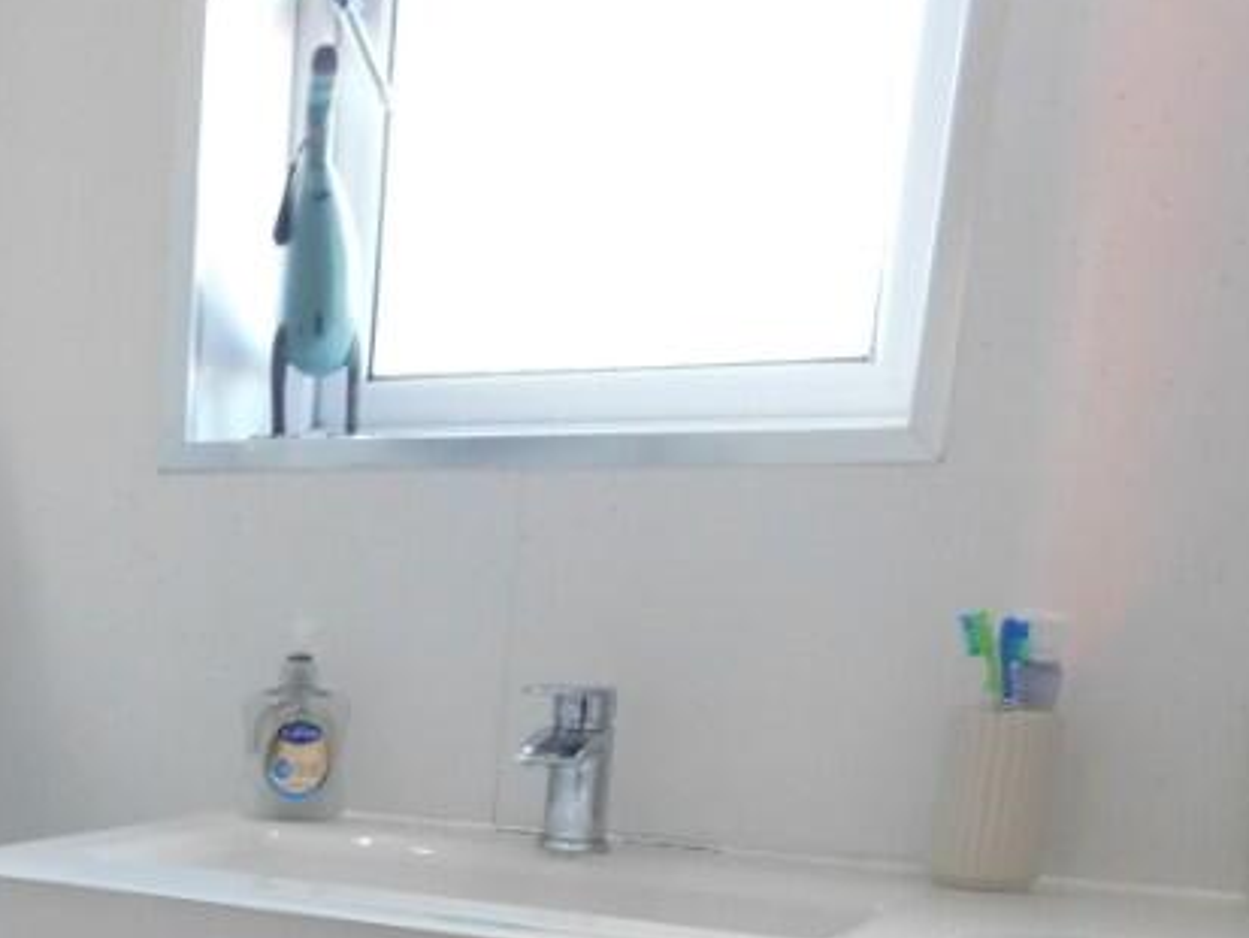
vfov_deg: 23.9
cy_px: 1044
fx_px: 2057
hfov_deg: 29.3
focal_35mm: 57
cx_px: -230
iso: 280
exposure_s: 1/30
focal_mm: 4
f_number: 3
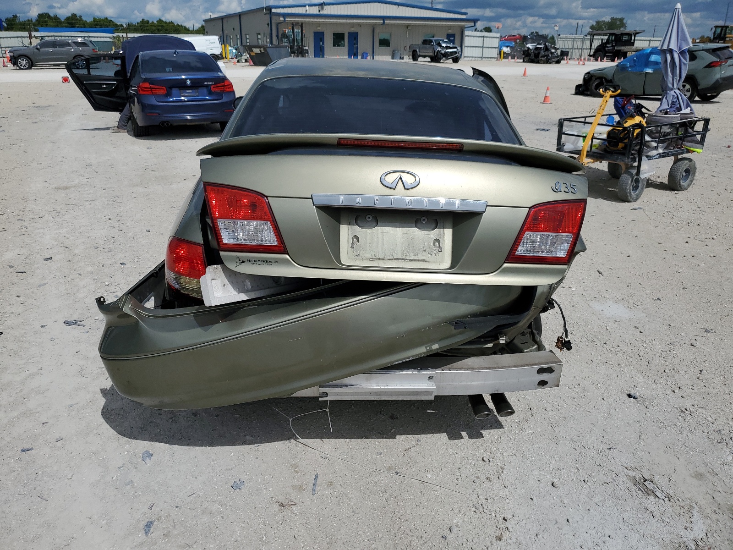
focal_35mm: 26
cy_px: 275
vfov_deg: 53.1
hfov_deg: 67.3
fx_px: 551
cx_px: 366
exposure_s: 1/10000
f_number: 1.5
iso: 52
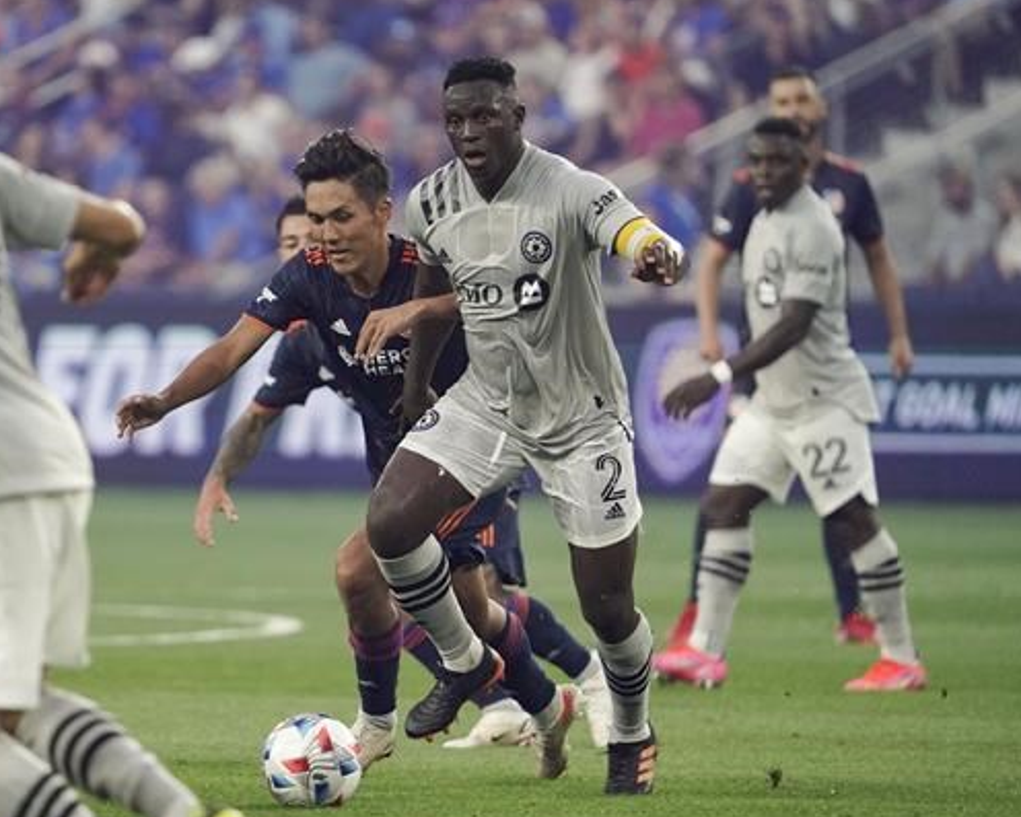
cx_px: 381
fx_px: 18588
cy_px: 433
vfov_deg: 2.5
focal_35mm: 615
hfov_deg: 3.1
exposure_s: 1/1250
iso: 6400
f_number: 6.3
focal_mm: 500
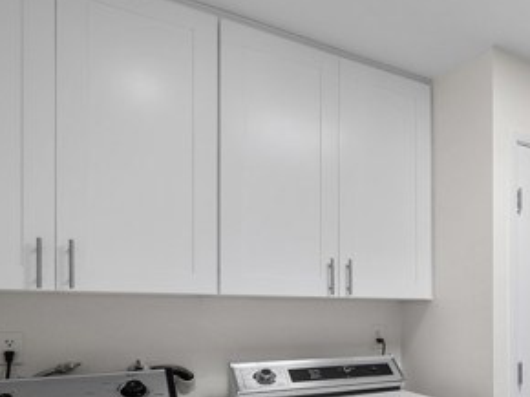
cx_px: 534
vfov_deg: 40.0
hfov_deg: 45.3
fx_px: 520
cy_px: 319
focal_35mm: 34
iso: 2000
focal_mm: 16
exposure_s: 1/160
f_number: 8
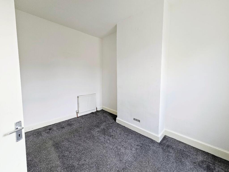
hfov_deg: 106.2
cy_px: 86
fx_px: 86
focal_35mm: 13
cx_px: 114
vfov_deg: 89.9
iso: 64
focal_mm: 2.2
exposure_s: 1/100
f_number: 2.2
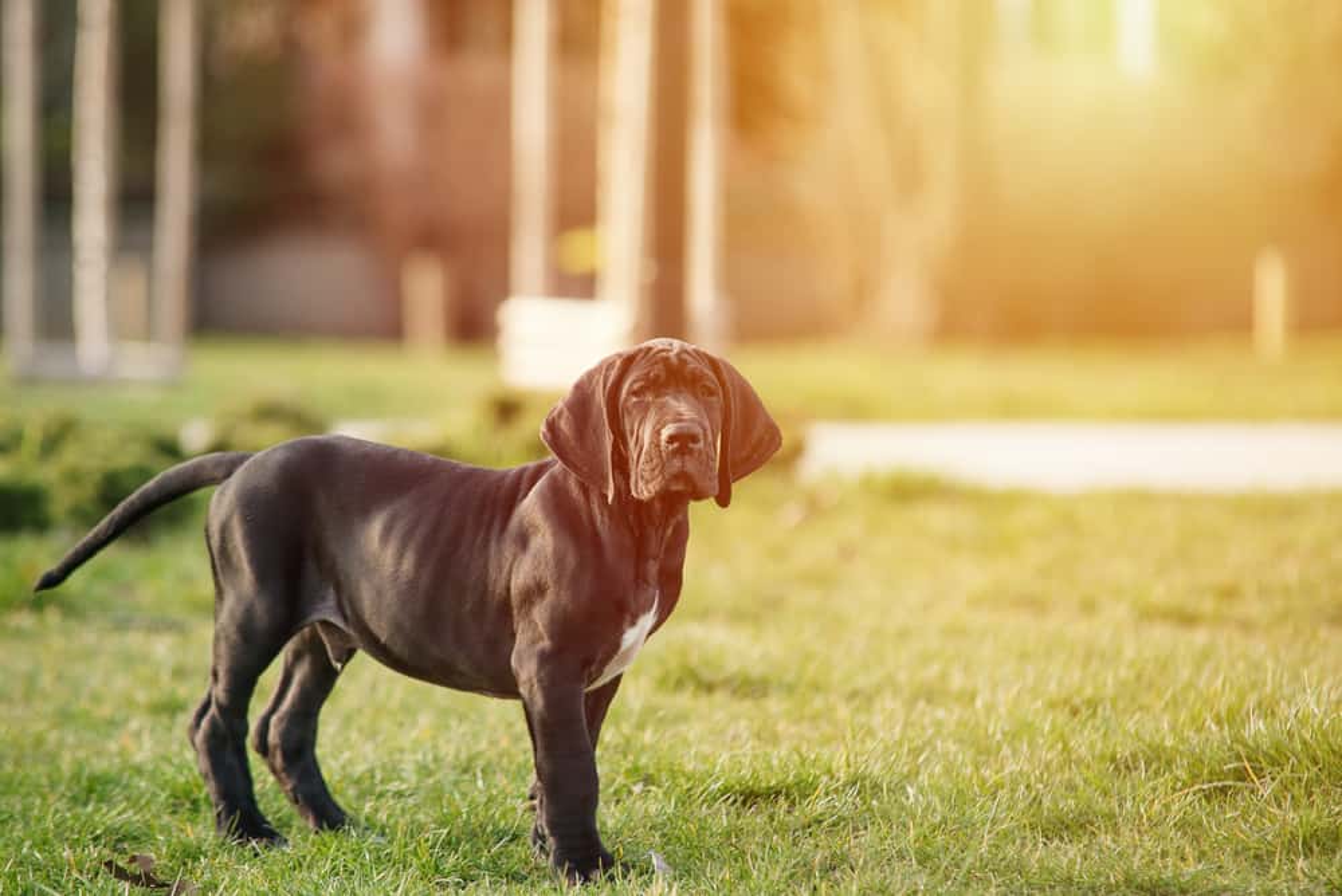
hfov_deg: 10.3
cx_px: 671
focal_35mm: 200
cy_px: 448
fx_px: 7460
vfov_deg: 6.9
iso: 800
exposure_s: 1/1000
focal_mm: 200
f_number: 3.5
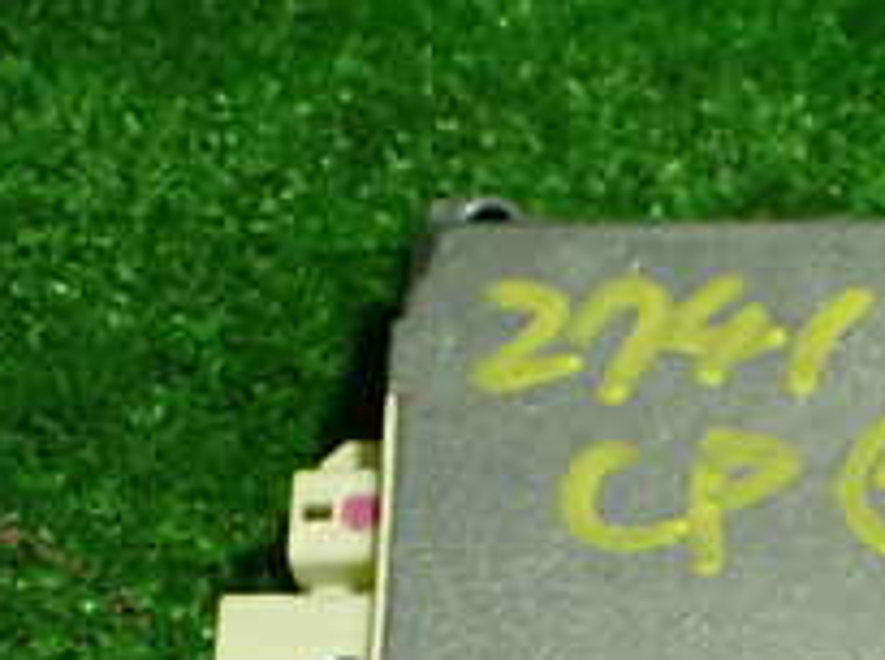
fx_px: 2246
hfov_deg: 21.5
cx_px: 898
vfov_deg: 15.9
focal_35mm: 88
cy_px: 858
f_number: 2.3
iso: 400
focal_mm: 5.4
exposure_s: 1/125
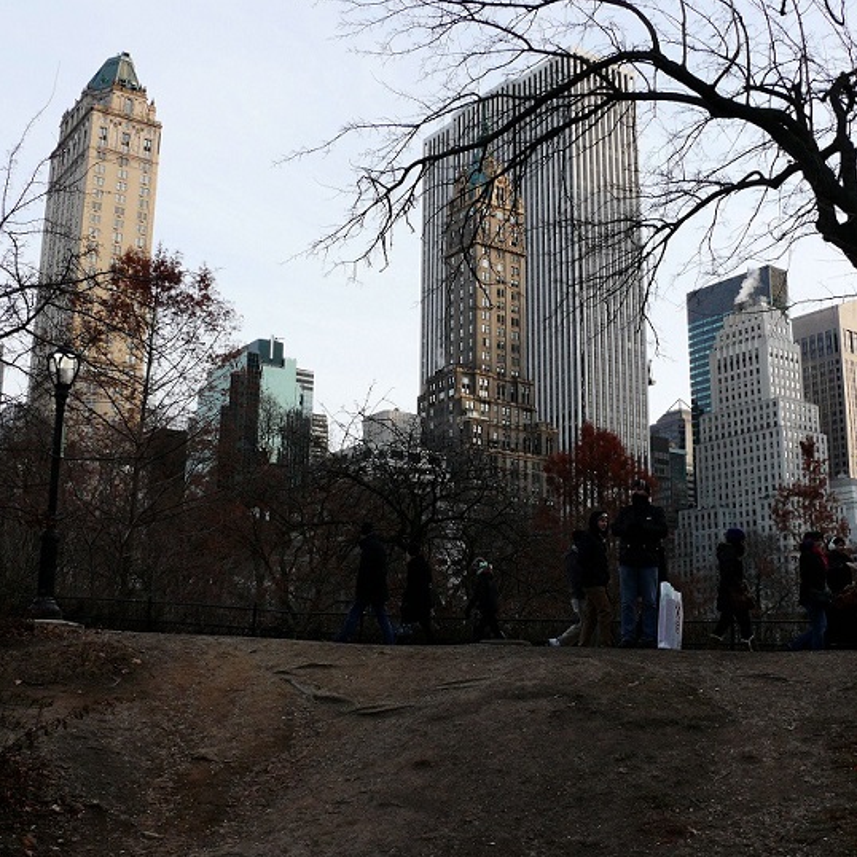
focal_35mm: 42
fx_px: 1176
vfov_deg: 40.0
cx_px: 467
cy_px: 433
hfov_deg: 40.0
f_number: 4
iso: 100
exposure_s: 1/200
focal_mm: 7.4
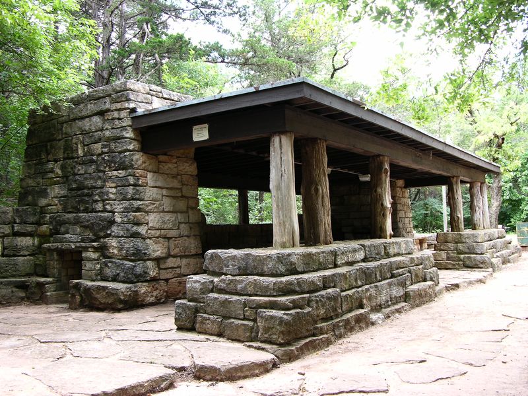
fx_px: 534
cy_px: 198
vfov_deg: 40.7
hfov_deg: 52.6
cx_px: 264
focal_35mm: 35
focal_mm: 8.9
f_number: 3.2
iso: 50
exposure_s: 1/22.5
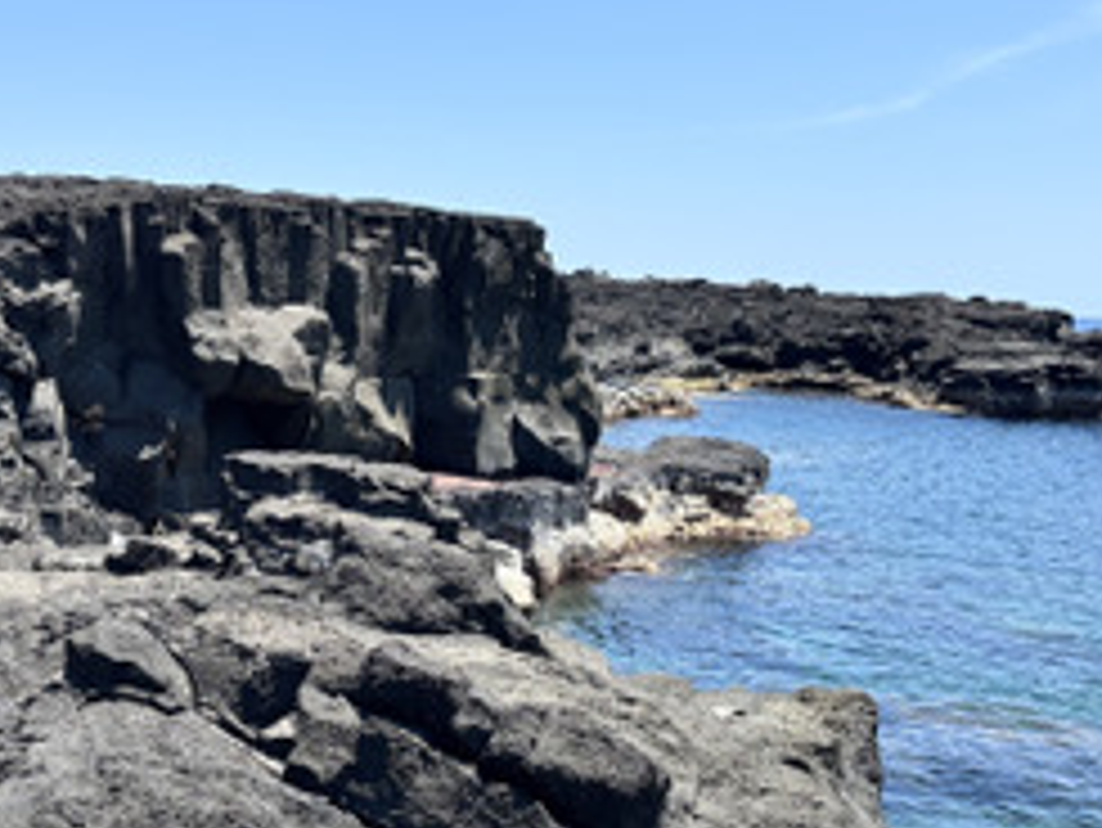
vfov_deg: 28.6
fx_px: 1624
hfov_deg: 37.3
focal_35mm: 51
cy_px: 459
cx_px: 432
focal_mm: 5.96
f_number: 1.6
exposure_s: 1/2710
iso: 50
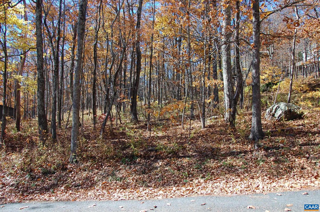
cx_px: 160
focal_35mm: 30
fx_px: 266
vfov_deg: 43.5
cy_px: 106
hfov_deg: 62.0
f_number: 6.3
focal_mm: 20
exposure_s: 1/160
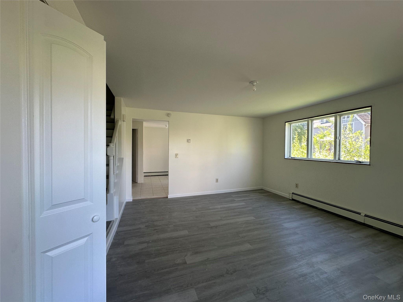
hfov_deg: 102.1
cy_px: 151
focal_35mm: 14
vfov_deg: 85.7
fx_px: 163
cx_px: 202
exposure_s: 1/99
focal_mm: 2.22
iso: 80
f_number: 2.2
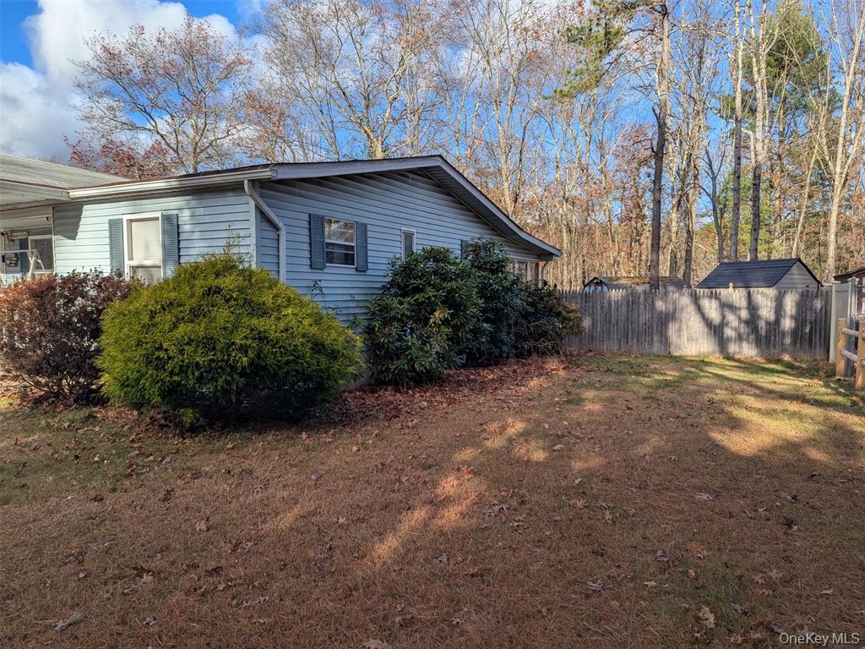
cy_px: 324
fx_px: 600
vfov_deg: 56.8
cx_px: 432
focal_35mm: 24
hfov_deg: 71.6
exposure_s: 1/1529
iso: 45
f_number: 1.85
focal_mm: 6.81
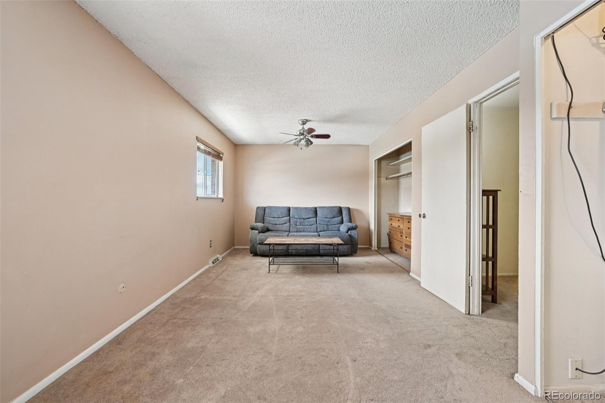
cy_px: 202
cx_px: 302
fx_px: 235
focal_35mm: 14
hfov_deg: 104.3
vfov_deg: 81.2
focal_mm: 14
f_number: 11
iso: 400
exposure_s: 1/5
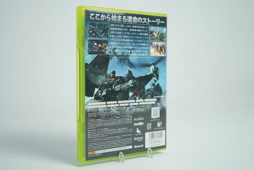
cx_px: 127
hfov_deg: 41.1
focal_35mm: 48
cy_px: 85
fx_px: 339
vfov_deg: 28.1
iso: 250
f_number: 4.5
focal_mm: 48
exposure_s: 1/50
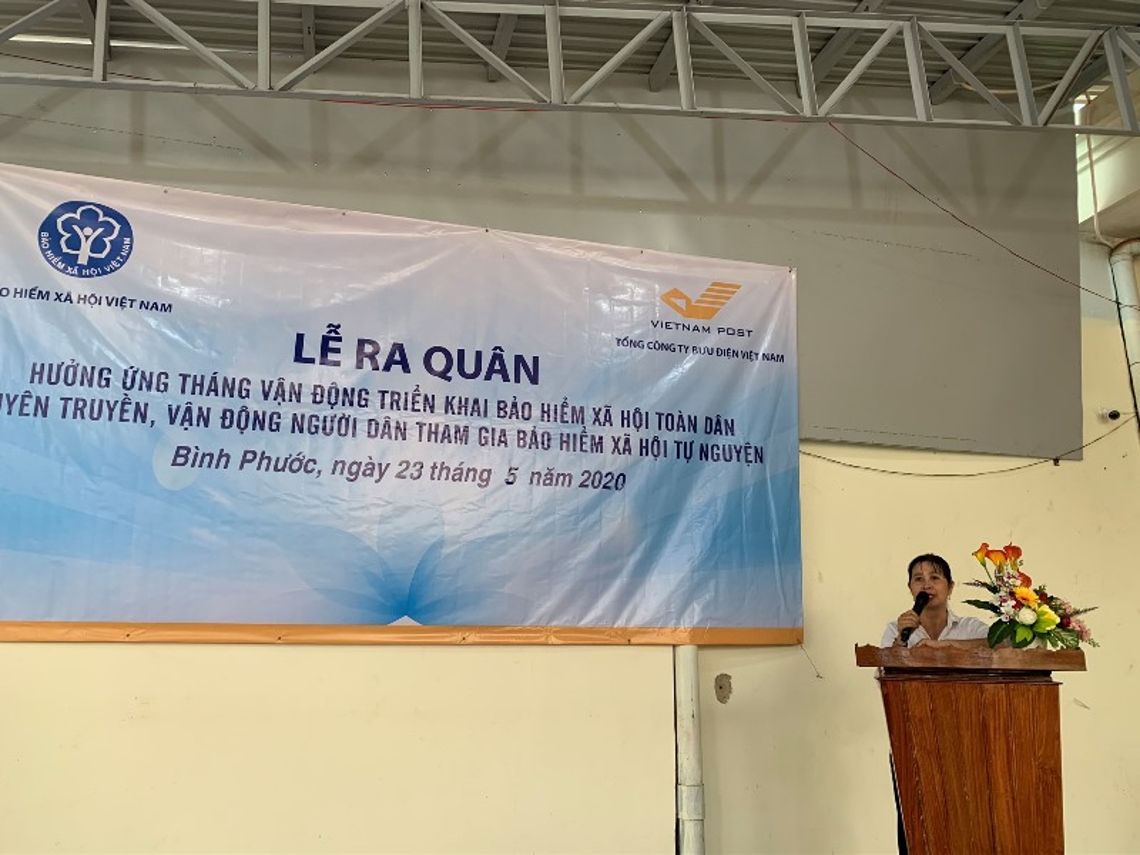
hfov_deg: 67.3
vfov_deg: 53.1
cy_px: 428
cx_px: 570
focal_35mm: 26
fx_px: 856
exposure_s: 1/85
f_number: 1.8
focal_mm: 4.25
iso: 100
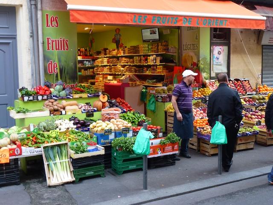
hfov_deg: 43.9
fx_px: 339
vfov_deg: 33.6
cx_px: 136
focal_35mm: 43
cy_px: 102
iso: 160
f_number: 3.9
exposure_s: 1/80
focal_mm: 7.4
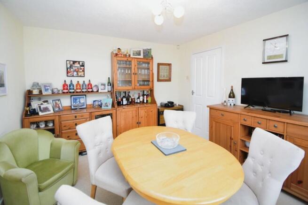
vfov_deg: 77.4
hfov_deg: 100.4
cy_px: 102
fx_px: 128
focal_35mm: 15
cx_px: 154
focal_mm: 10
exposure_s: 1/60
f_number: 4
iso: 800
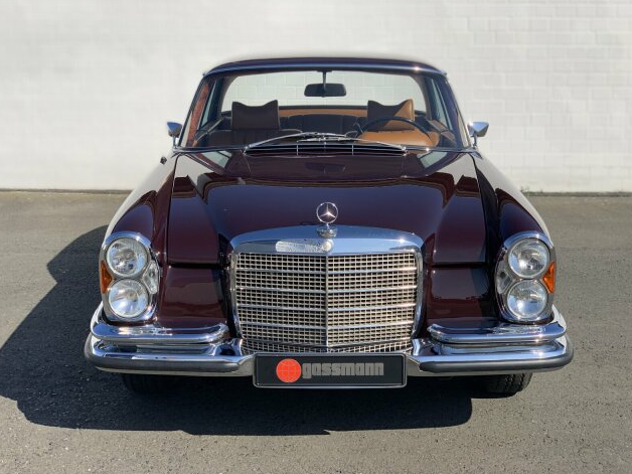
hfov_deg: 36.2
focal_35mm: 53
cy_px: 238
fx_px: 968
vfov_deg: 27.5
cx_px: 312
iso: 16
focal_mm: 6
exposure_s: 1/1497
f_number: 2.4
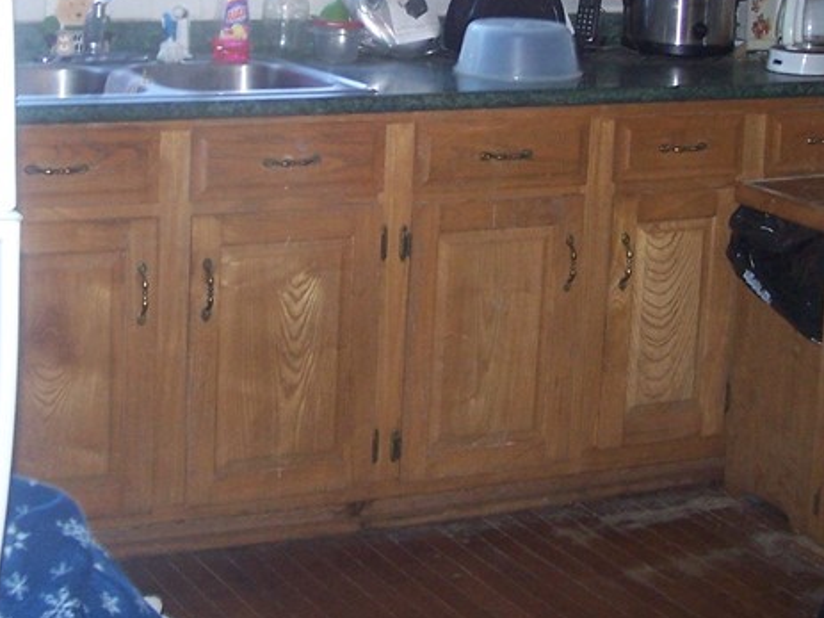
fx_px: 1999
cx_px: 370
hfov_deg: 23.3
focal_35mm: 84
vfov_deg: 17.4
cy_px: 87
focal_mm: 6.3
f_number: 2.8
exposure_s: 1/60
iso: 140
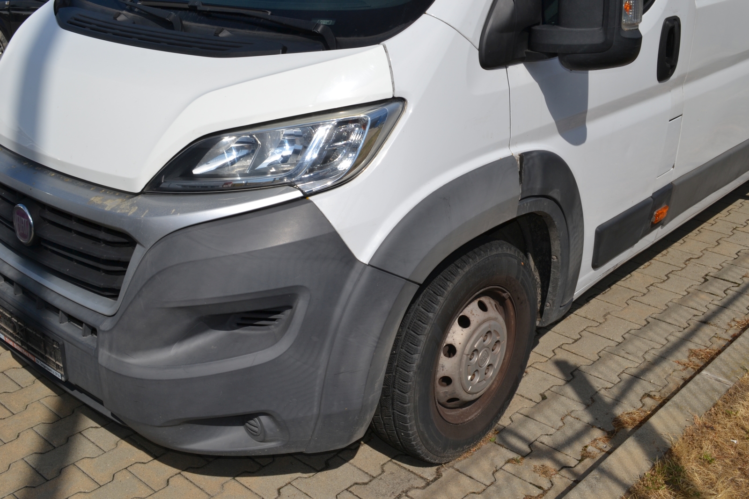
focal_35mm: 39
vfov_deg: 34.2
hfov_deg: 49.5
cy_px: 250
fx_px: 811
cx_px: 374
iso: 100
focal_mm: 26
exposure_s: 1/200
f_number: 13
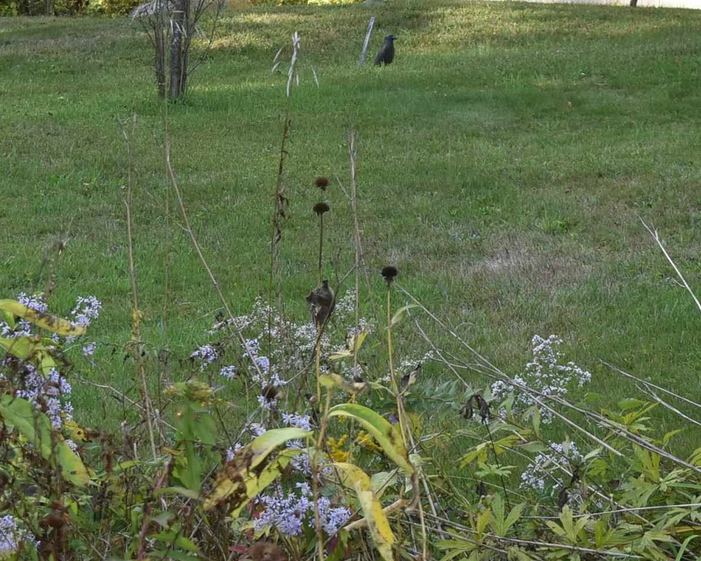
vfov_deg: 13.7
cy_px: 88
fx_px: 2324
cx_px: 221
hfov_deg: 17.1
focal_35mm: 112
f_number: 5
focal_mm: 32
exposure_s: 1/200
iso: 180
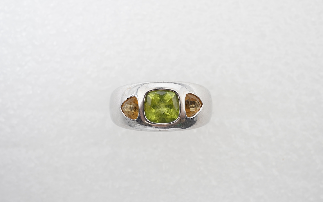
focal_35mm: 46
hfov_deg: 43.5
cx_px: 161
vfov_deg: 28.0
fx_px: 405
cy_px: 107
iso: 640
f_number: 16
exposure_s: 1/125
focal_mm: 30
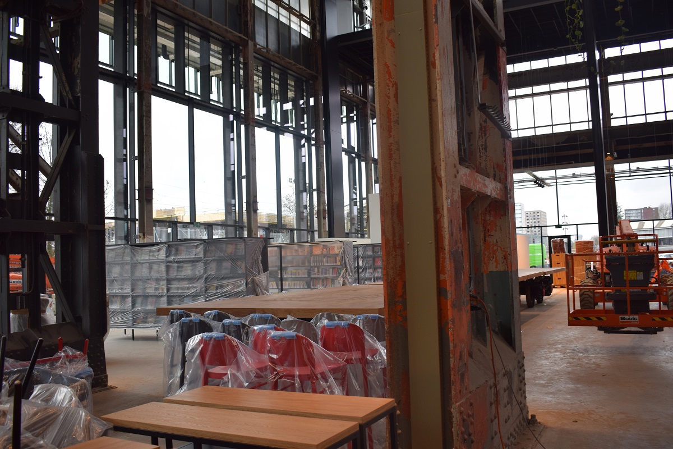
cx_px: 336
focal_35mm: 33
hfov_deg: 57.2
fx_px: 617
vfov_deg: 40.0
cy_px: 224
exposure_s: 1/100
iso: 400
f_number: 5
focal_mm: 22
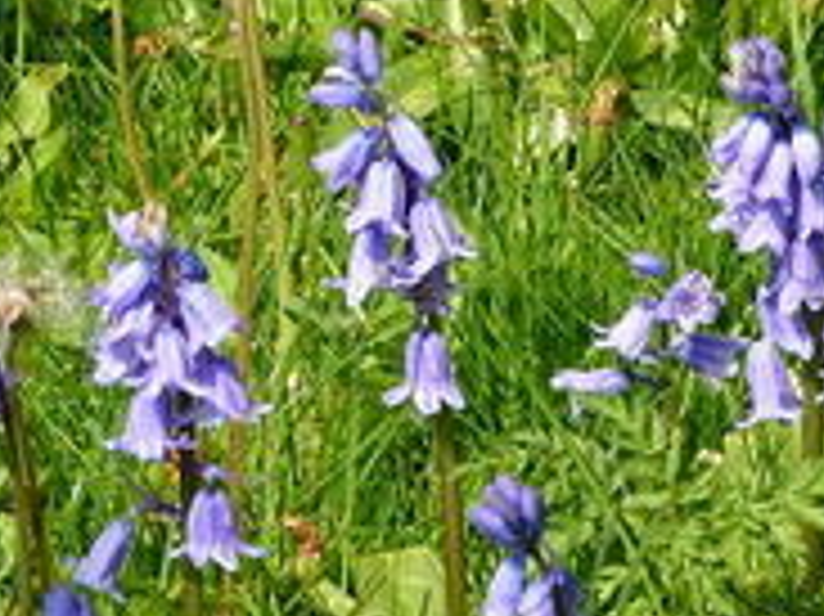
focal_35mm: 671
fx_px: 15962
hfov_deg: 3.0
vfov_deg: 2.2
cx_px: 72
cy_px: -90
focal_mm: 34.6
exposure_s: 1/320
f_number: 5.6
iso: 100
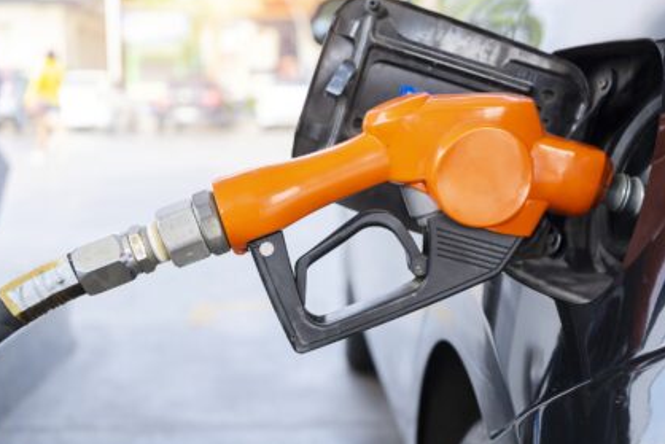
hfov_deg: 36.8
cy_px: 208
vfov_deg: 25.1
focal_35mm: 54
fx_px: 998
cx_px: 361
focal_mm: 47
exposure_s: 1/160
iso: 100
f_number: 4.5
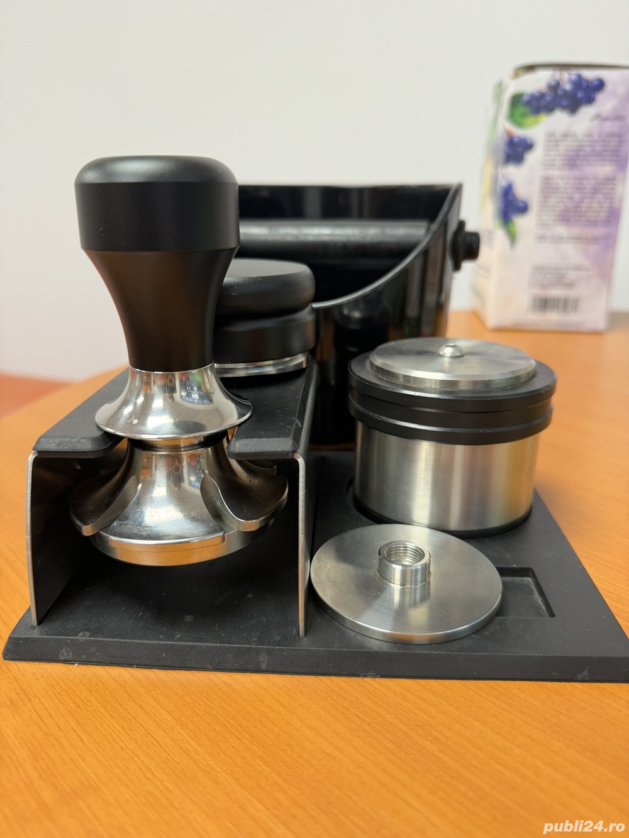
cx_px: 314
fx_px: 581
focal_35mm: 24
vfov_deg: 71.6
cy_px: 419
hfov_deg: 56.8
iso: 125
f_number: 1.78
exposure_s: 1/100
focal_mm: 6.76
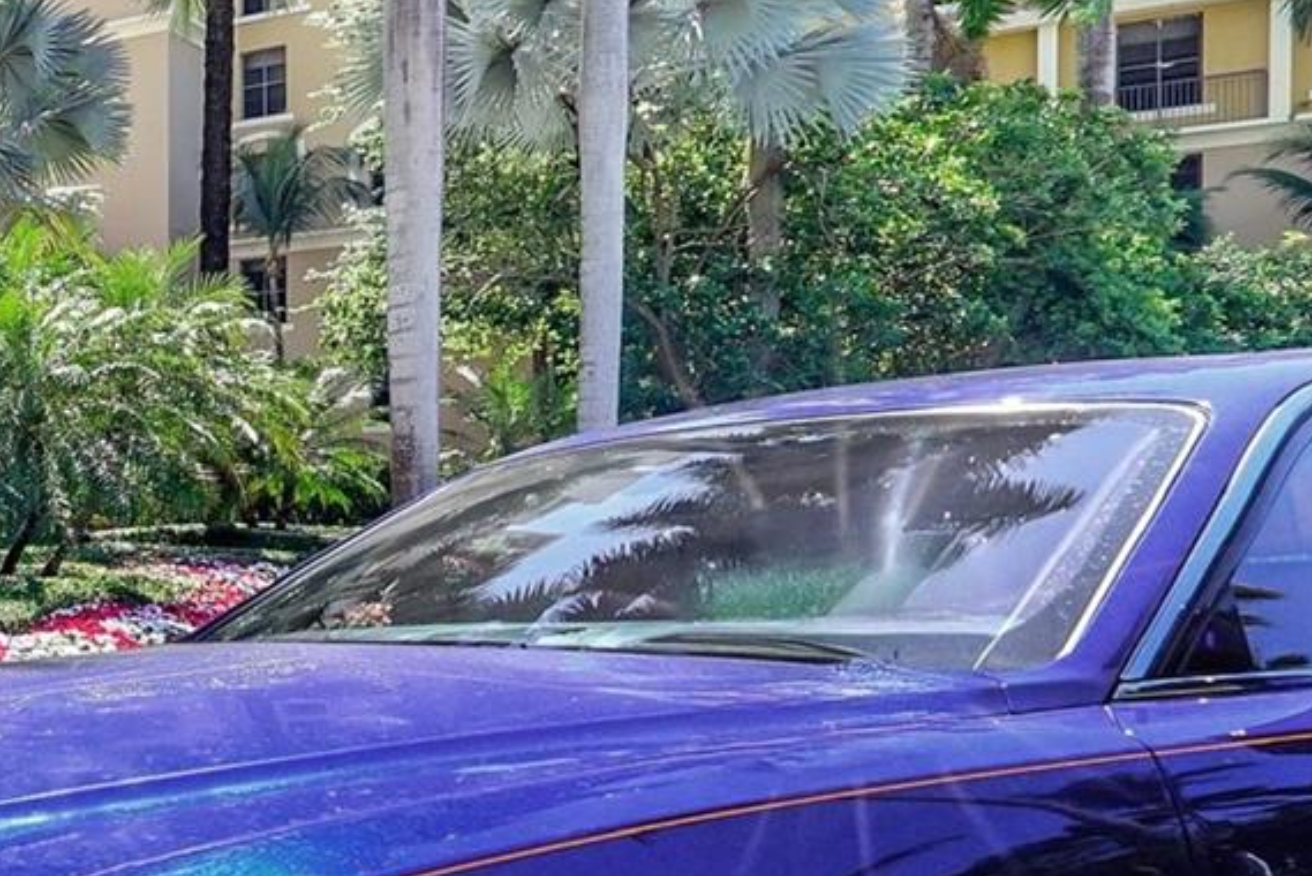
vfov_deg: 29.8
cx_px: -376
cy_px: 545
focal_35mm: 45
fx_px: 1641
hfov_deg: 32.9
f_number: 13
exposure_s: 1/320
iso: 640
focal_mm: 16
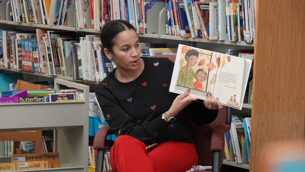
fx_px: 1149
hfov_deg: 15.1
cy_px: 83
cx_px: 152
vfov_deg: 8.5
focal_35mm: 142
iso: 800
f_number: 4
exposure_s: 1/60
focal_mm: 49.51
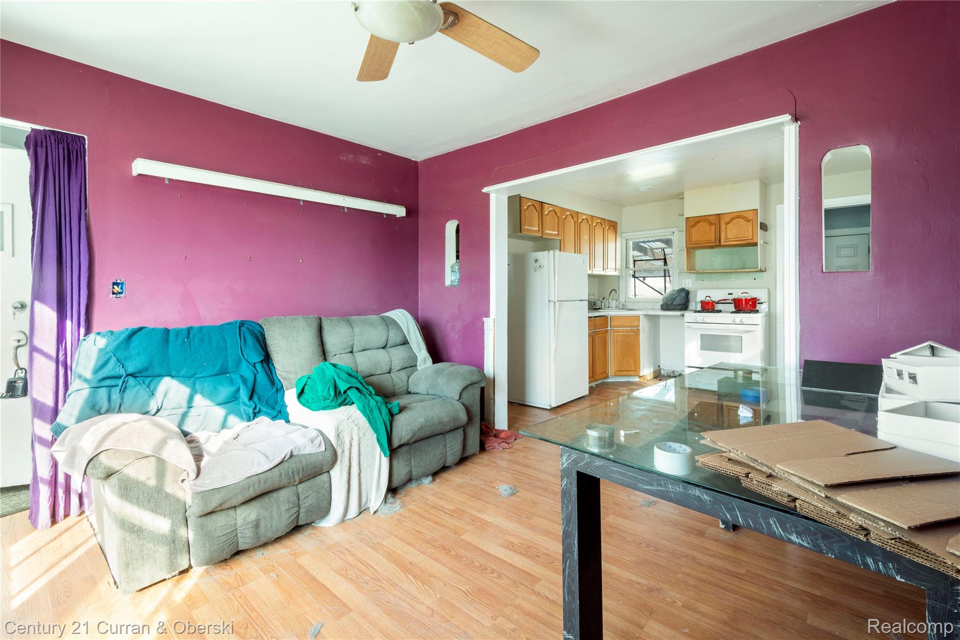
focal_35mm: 15
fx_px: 400
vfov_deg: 77.3
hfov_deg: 100.4
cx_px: 480
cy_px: 320
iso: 250
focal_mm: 10
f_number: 11
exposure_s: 1/2
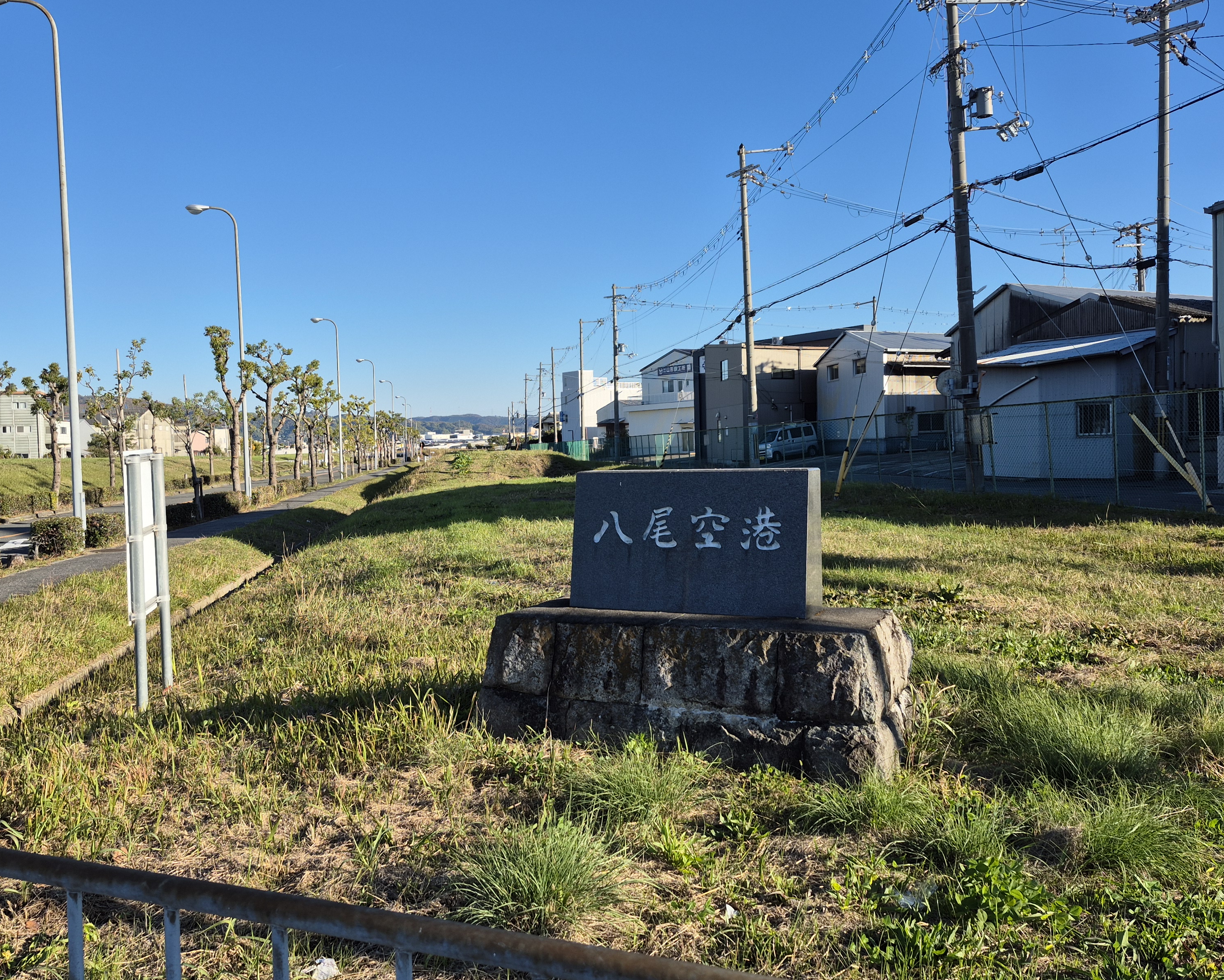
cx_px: 505
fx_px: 1087
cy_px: 462
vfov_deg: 48.5
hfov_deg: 58.4
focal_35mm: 30
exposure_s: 1/1368
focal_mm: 5.4
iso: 25
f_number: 1.8
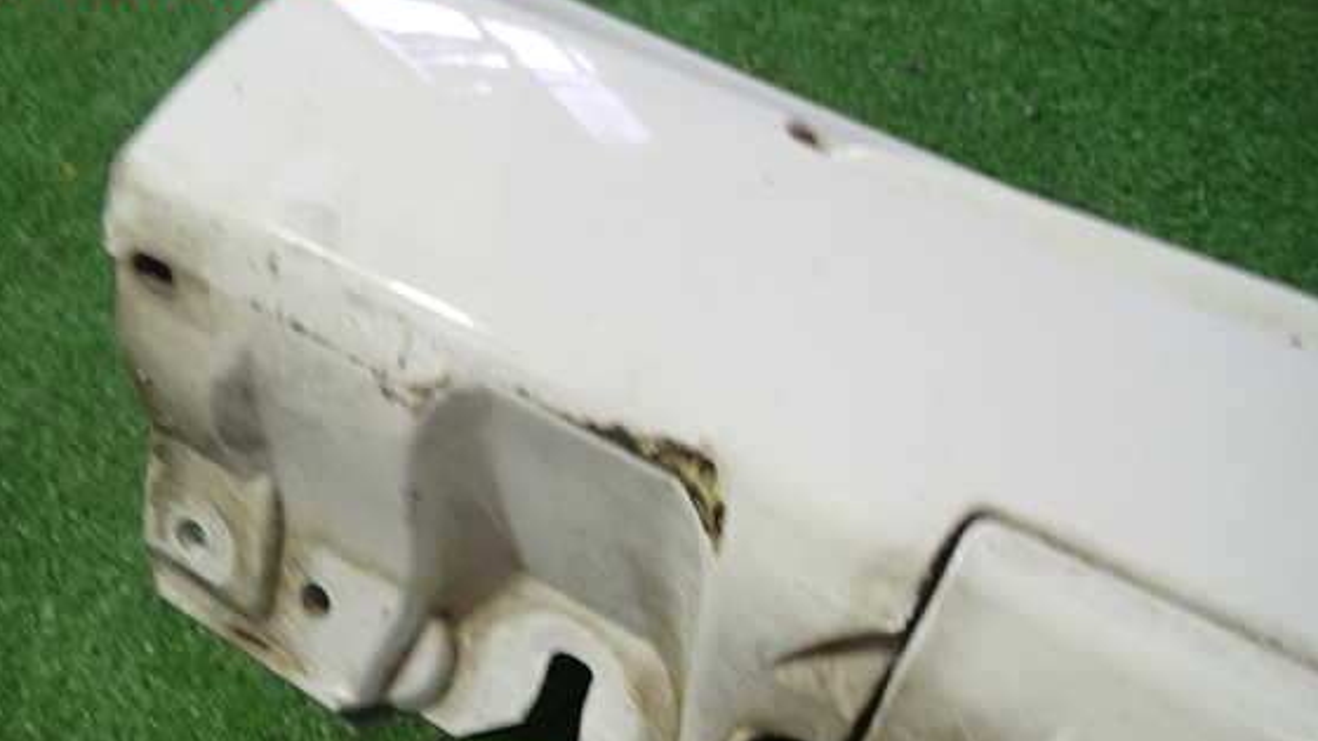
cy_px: 466
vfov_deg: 33.5
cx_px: 614
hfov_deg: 56.6
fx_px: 1223
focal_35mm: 35
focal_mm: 5.4
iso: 250
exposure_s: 1/30
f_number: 2.3
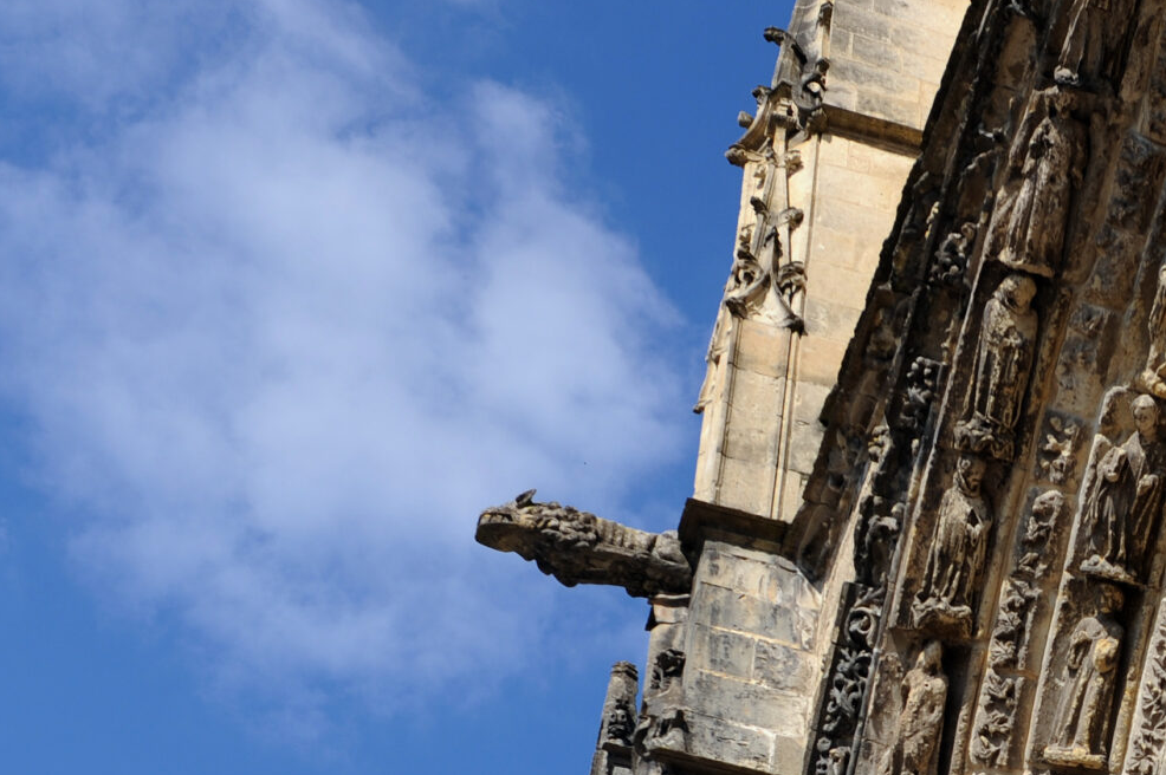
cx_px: 1048
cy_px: 933
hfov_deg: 22.6
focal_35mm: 88
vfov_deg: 15.0
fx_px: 2848
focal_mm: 35
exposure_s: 1/800
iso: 200
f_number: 6.3
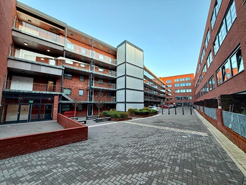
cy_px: 92
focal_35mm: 14
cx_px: 123
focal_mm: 2.22
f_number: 2.2
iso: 64
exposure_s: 1/99
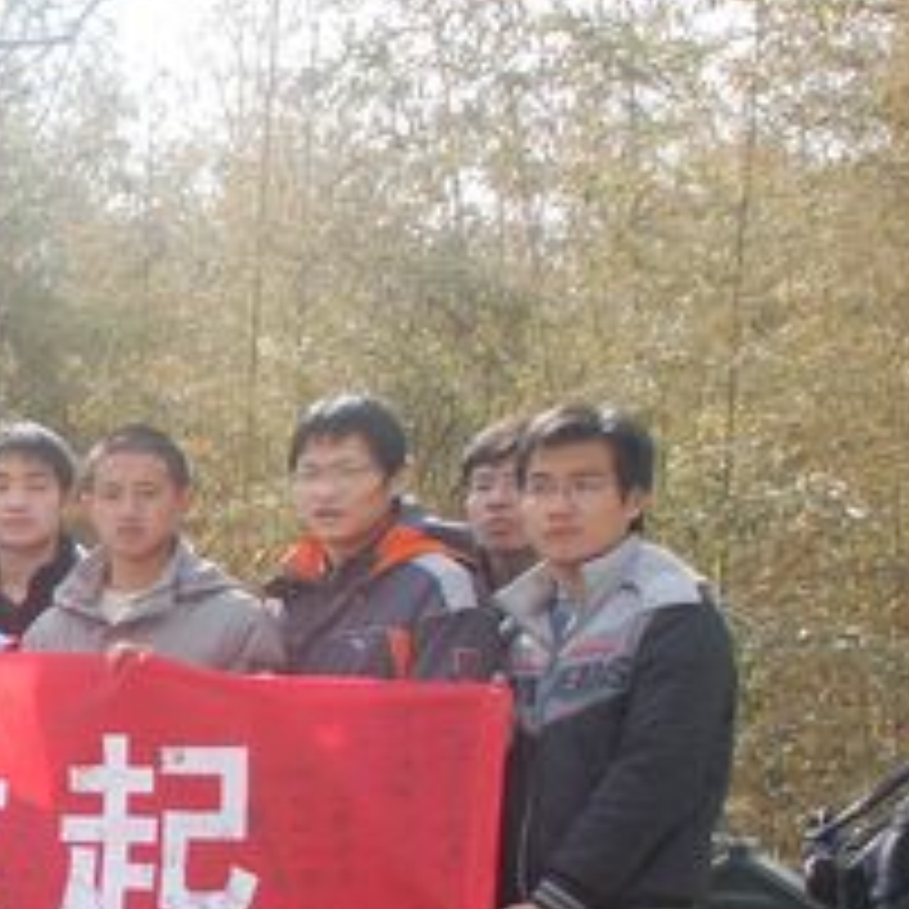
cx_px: -495
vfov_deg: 17.7
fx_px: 2882
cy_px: 817
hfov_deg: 16.2
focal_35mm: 97
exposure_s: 1/640
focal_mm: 24
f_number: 5.6
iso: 800
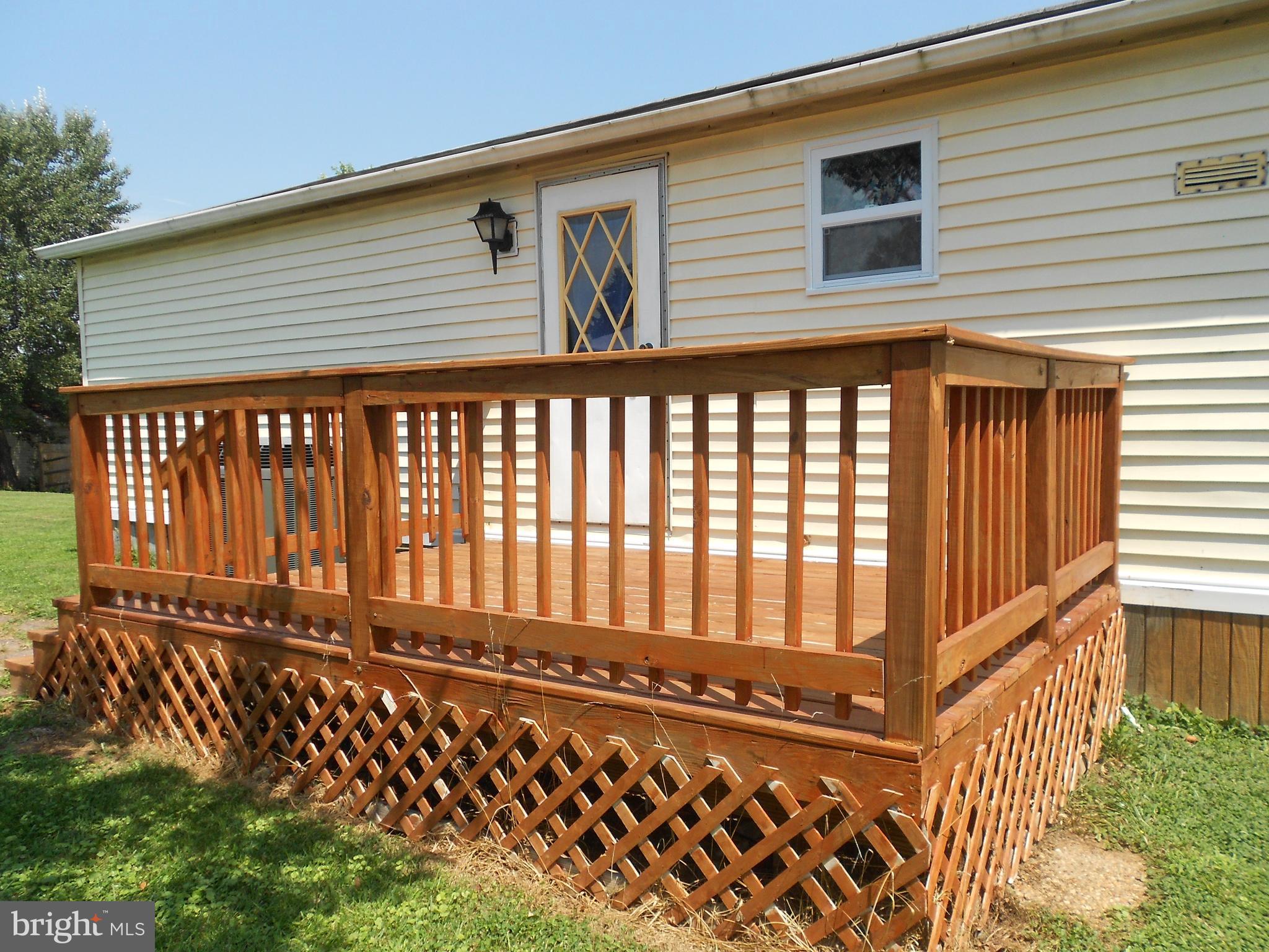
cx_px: 634
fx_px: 953
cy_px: 476
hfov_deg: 67.3
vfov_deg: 53.1
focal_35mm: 26
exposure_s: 1/640
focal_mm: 4.6
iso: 80
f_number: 3.2
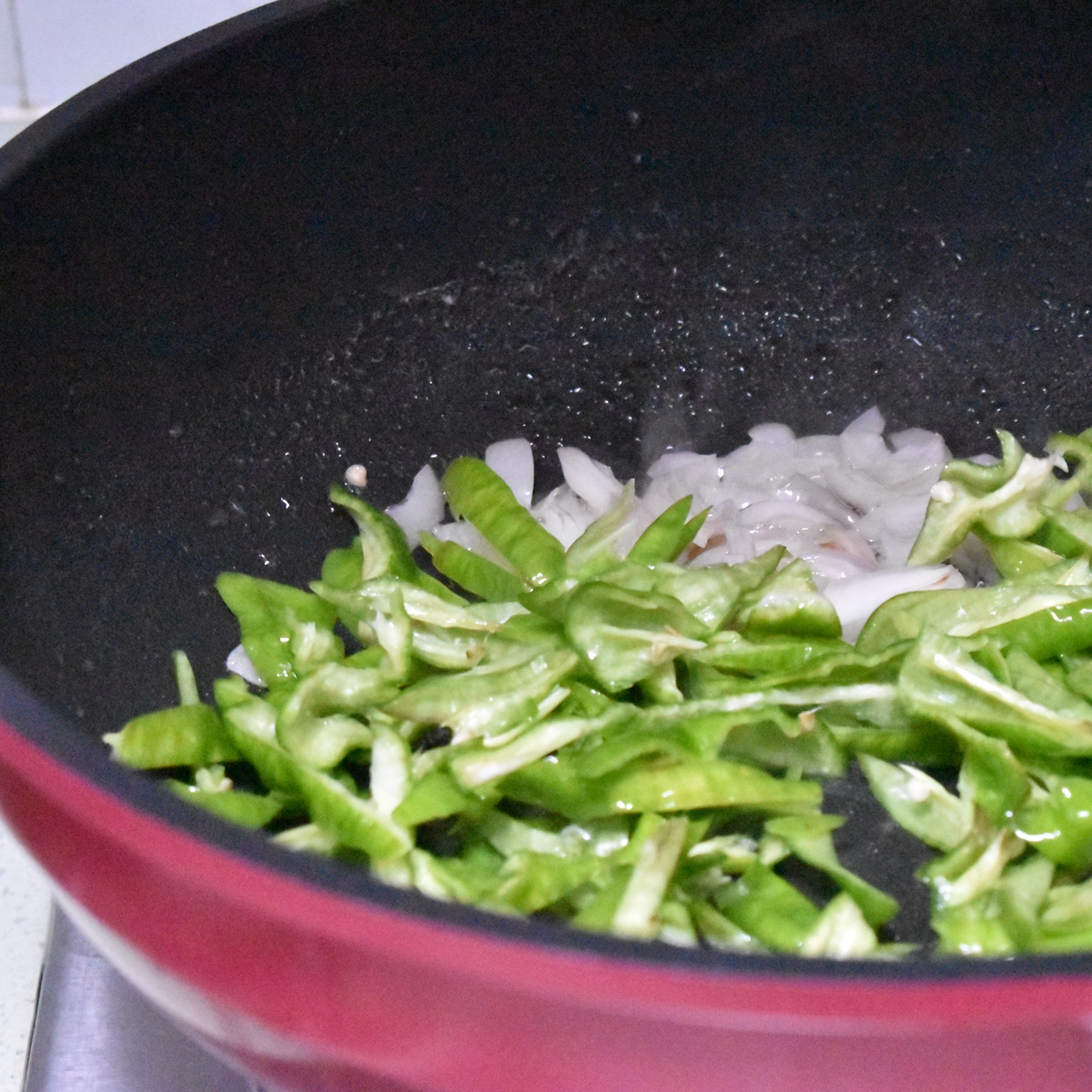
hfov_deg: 16.4
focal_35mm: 106
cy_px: 547
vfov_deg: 16.5
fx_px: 3770
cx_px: 757
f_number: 5.6
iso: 22800
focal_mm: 55
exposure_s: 1/100
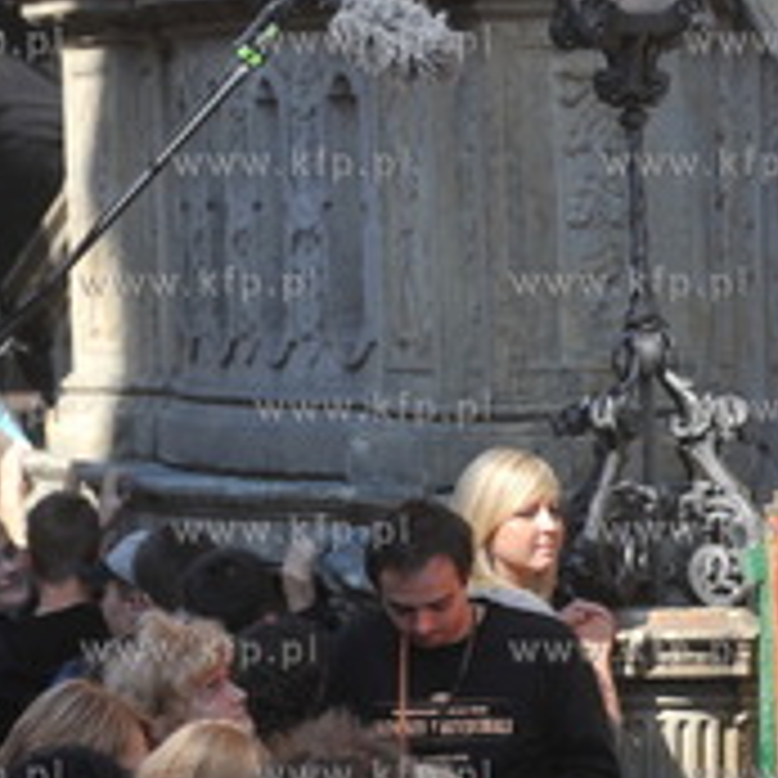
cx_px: 531
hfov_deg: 5.2
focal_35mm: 334
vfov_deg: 5.2
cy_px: 468
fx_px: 8493
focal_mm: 170
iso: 400
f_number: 5.6
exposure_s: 1/1000
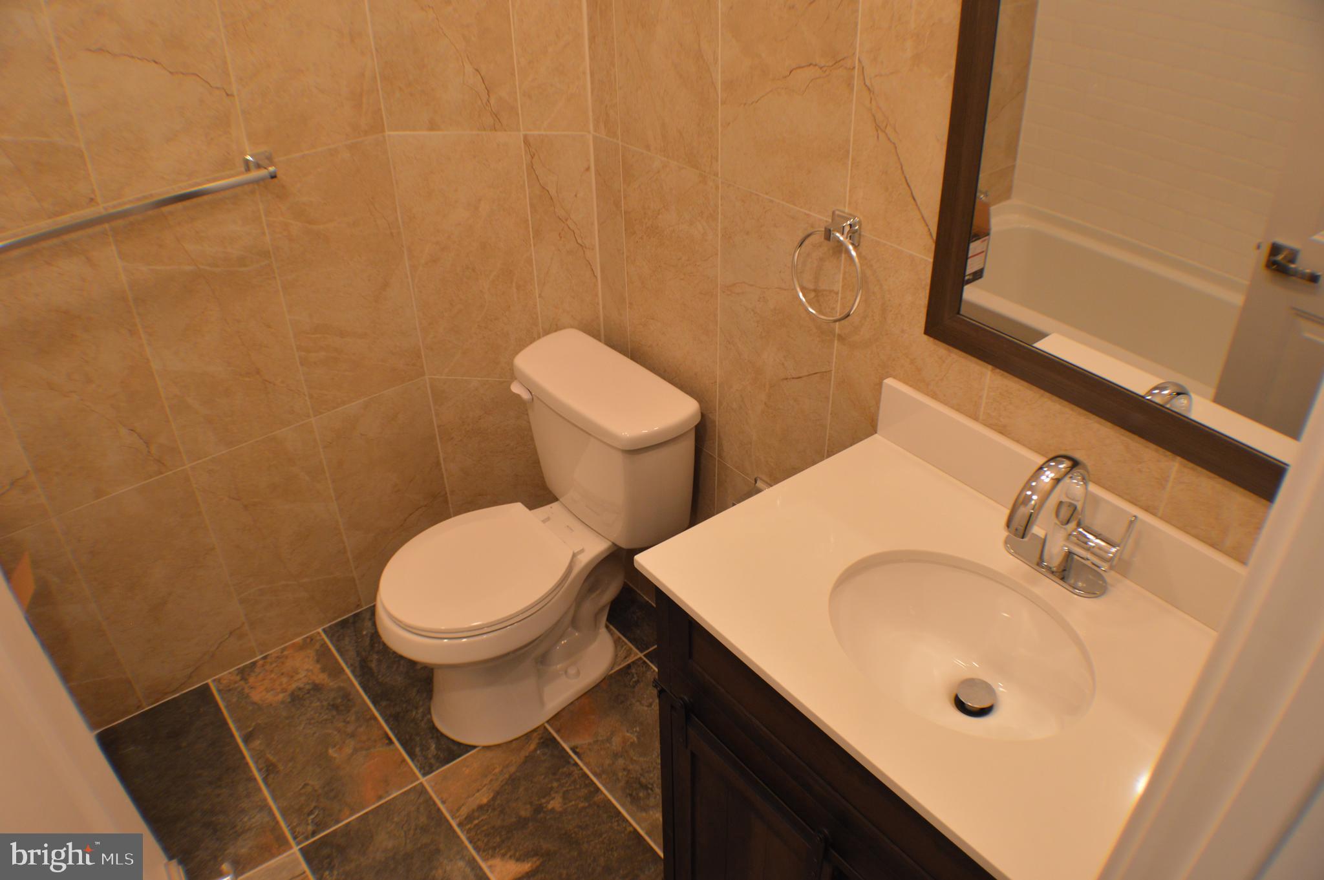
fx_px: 1102
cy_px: 440
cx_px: 662
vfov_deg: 43.5
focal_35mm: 30
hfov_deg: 62.0
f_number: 3.8
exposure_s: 1/60
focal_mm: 20
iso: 400
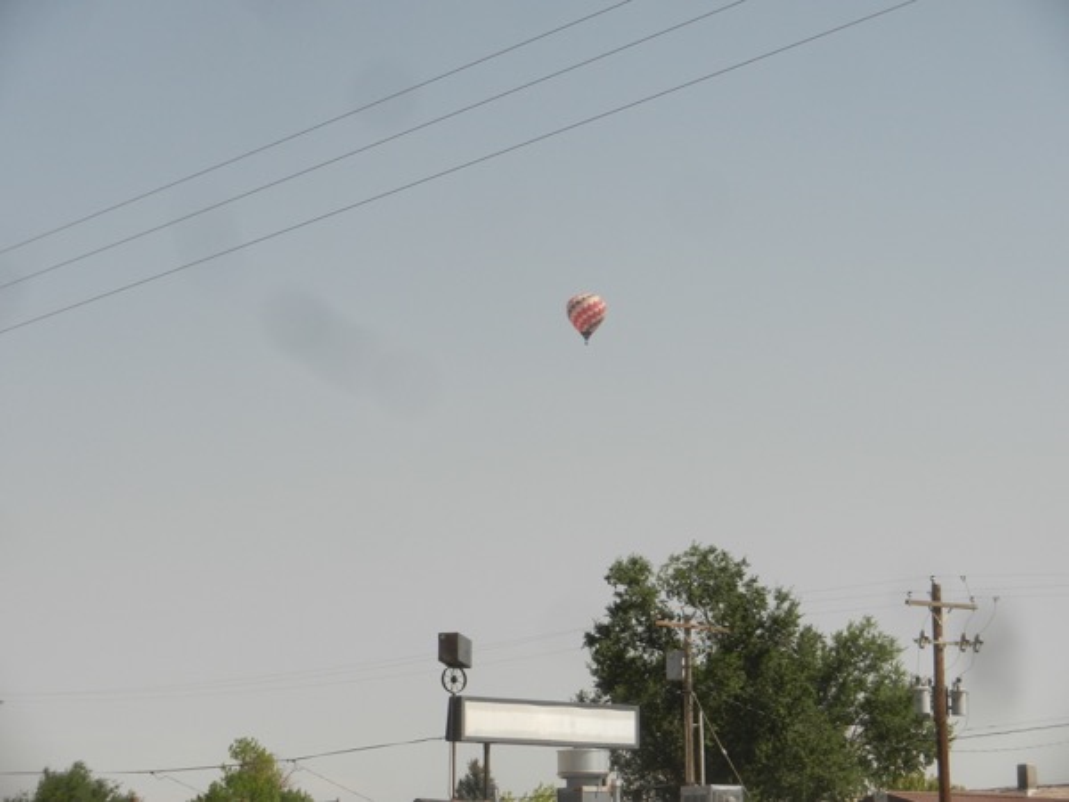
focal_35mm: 106
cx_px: 534
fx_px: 3273
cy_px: 401
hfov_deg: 18.5
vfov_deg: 14.0
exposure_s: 1/30
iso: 220
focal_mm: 19.1
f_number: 5
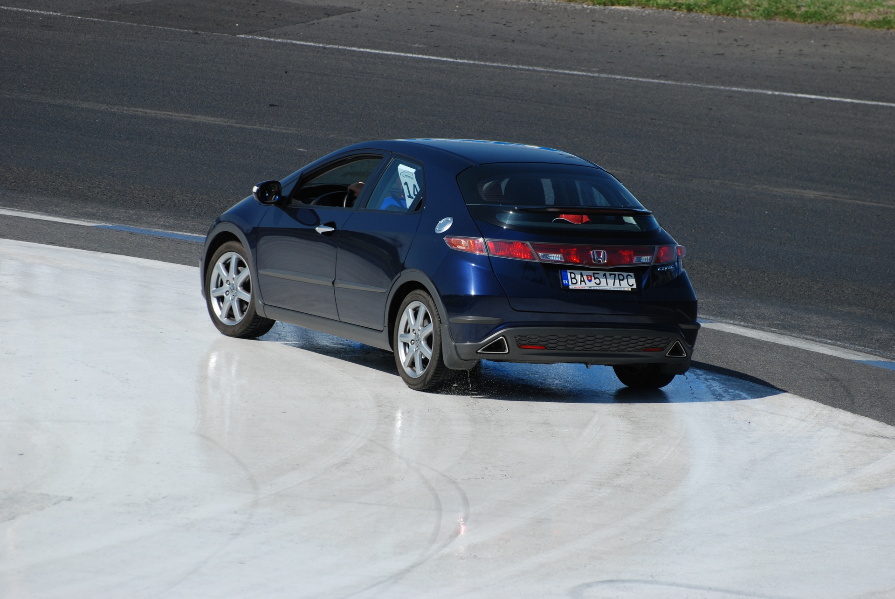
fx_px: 7840
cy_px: 300
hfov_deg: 6.5
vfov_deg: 4.4
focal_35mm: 315
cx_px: 448
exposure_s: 1/1250
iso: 200
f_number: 5.3
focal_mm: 210
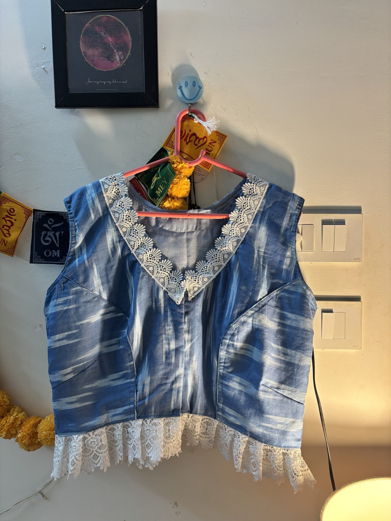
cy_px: 260
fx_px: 392
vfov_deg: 67.3
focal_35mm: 26
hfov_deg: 53.1
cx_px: 196
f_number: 1.6
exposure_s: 1/100
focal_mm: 5.96
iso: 125
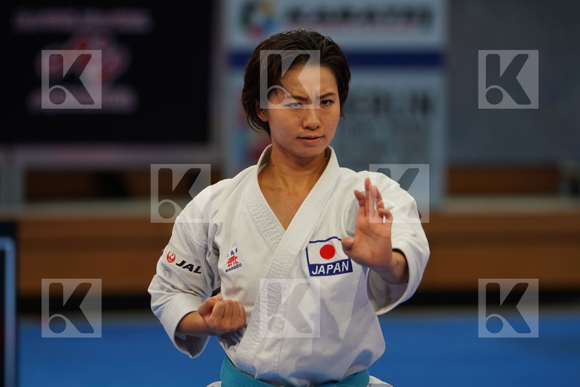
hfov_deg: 6.9
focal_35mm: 300
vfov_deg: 4.6
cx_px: 290
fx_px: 4833
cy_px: 194
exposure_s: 1/400
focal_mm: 200
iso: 500
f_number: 2.8
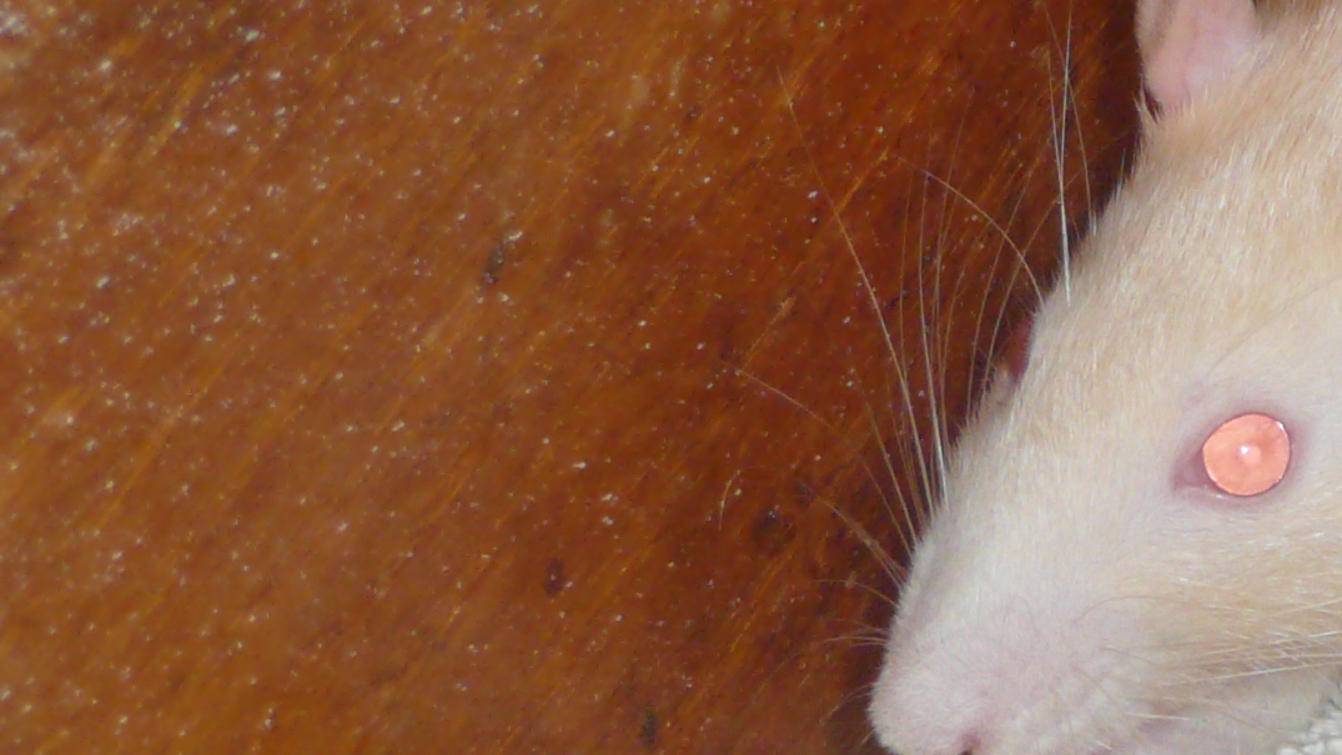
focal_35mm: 193
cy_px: 324
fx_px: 6869
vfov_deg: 6.3
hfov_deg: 10.9
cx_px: 1736
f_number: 4.5
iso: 160
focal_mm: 10.2
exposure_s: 1/2
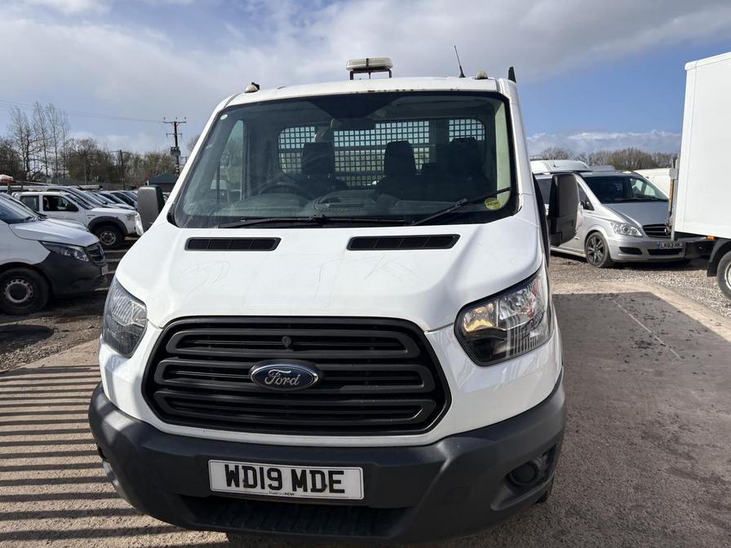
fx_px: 549
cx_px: 366
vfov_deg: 53.1
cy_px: 274
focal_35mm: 26
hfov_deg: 67.3
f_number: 1.6
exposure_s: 1/5348
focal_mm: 5.96
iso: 50
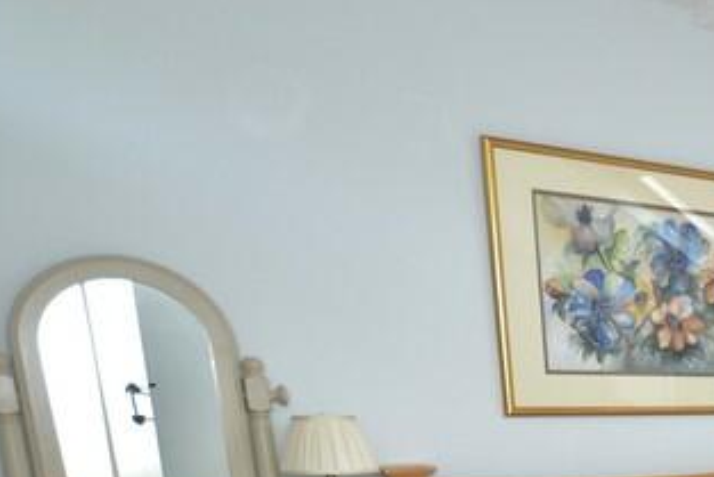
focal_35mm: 49
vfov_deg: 24.0
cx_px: 1072
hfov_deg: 27.6
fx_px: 972
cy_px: 629
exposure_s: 1/60
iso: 400
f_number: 4
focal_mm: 10
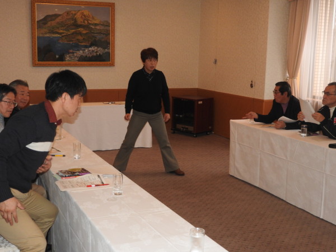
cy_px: 126
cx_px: 168
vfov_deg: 29.1
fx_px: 485
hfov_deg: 38.2
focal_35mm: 50
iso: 200
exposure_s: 1/30
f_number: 4
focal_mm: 9
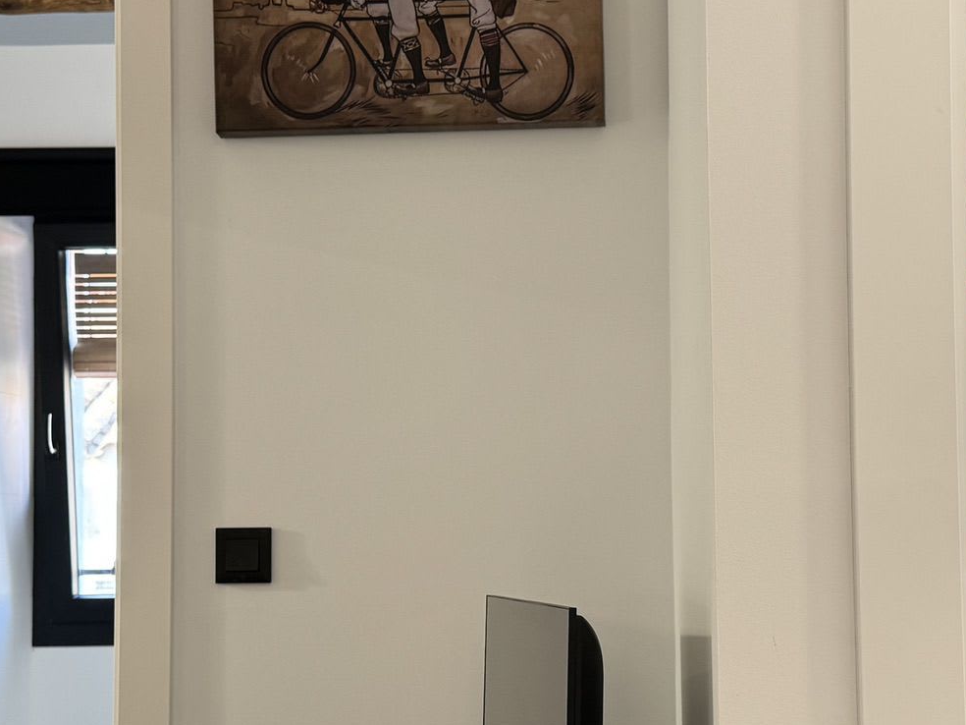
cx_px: 589
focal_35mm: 61
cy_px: 463
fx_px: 1702
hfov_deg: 31.6
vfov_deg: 23.9
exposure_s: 1/50
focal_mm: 6.8
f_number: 1.8
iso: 125
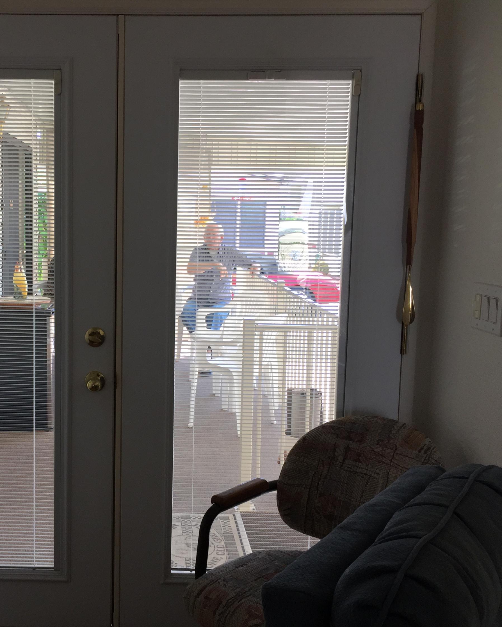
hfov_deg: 38.3
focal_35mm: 38
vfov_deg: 47.9
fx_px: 706
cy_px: 314
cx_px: 137
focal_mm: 4.15
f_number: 2.2
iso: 50
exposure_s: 1/120
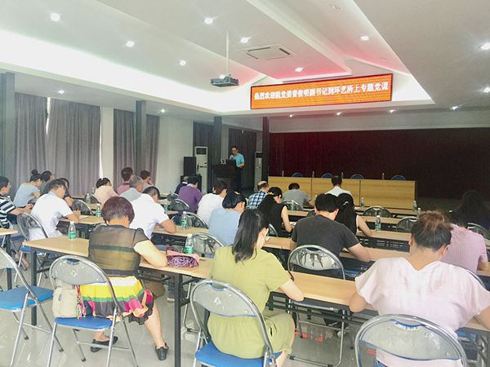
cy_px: 184
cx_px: 245
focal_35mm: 29
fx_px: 411
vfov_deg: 48.2
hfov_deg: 61.7
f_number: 2.2
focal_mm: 4.15
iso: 64
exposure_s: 1/33
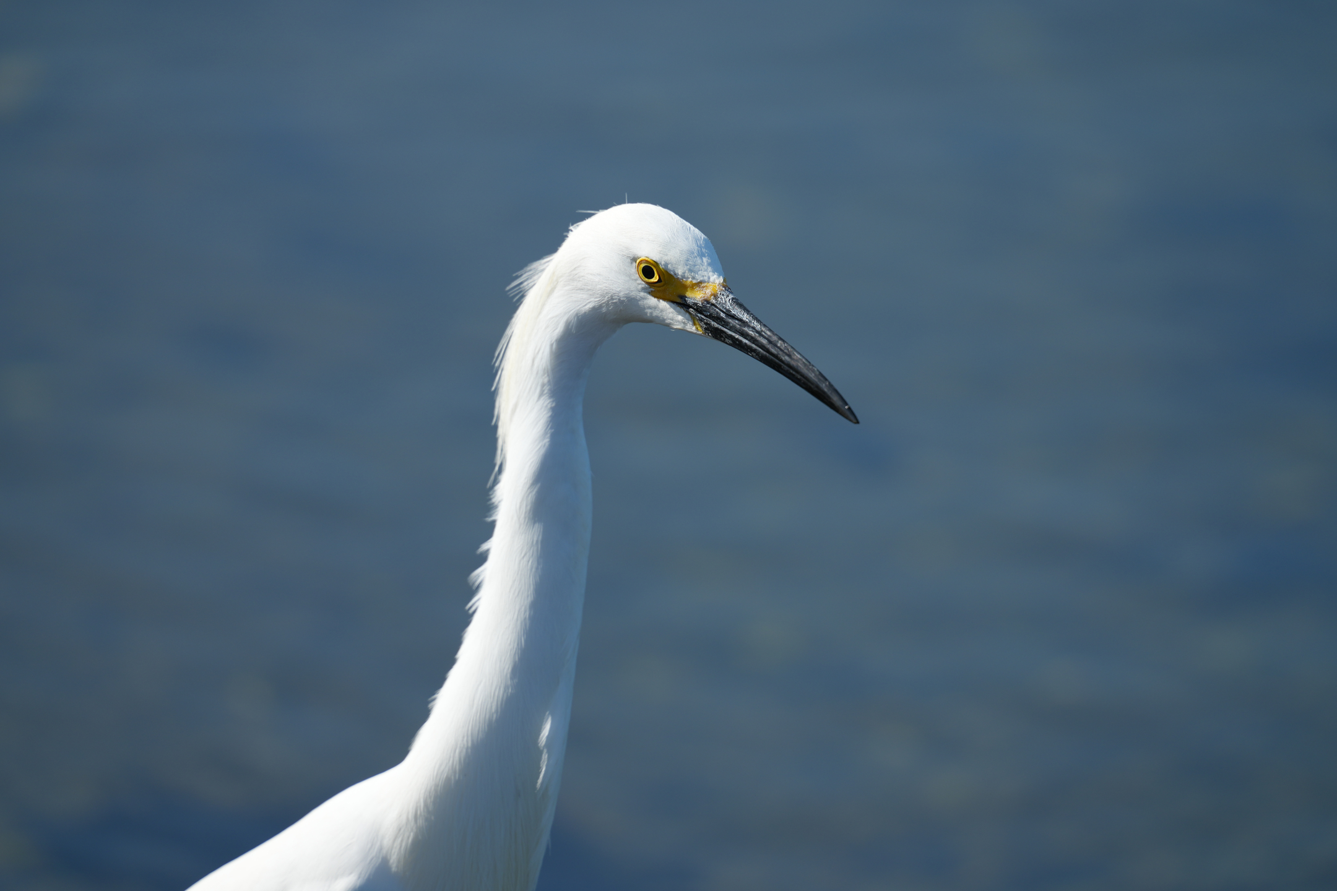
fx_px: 22282
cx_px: 668
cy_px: 446
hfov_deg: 3.4
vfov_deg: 2.3
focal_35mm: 600
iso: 160
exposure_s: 1/500
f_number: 5.6
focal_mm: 600
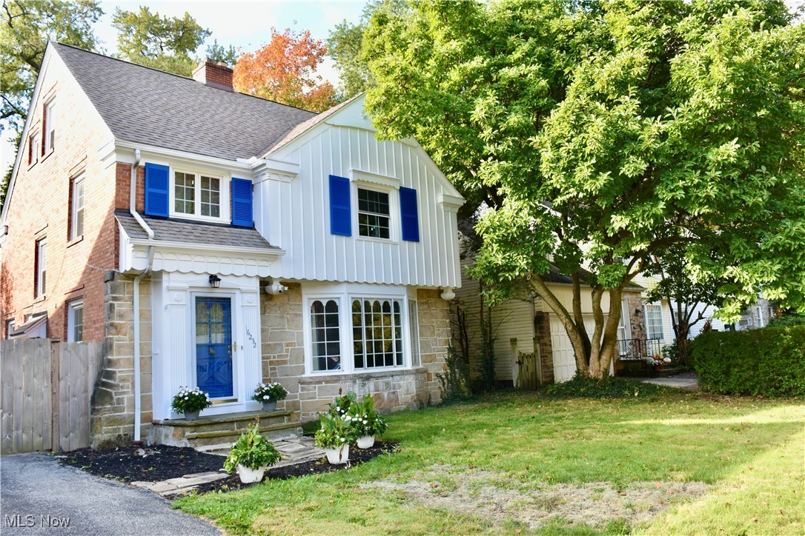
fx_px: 604
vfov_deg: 47.9
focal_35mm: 27
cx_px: 402
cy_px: 268
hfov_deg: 67.4
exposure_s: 1/200
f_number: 7.1
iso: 400
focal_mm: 18
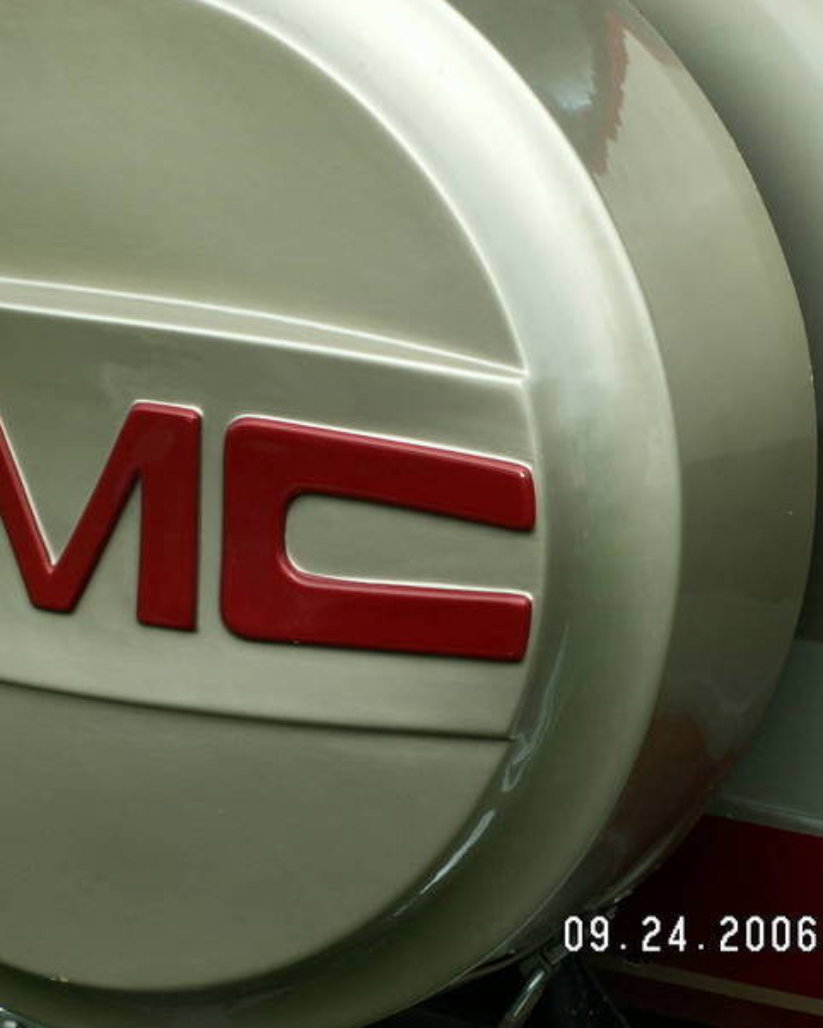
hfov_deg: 10.2
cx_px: 241
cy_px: 516
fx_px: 4595
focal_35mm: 151
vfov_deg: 12.8
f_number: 4
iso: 50
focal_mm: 18.75
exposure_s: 1/320
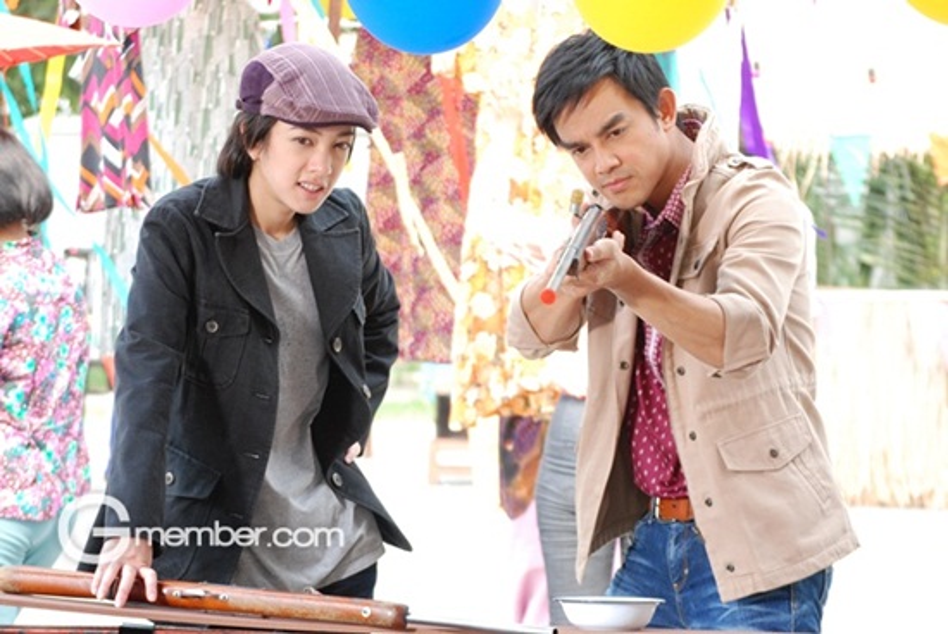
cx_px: 474
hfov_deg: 17.0
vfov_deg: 11.5
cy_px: 317
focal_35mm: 120
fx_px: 3163
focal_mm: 80
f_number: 5
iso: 400
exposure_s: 1/160
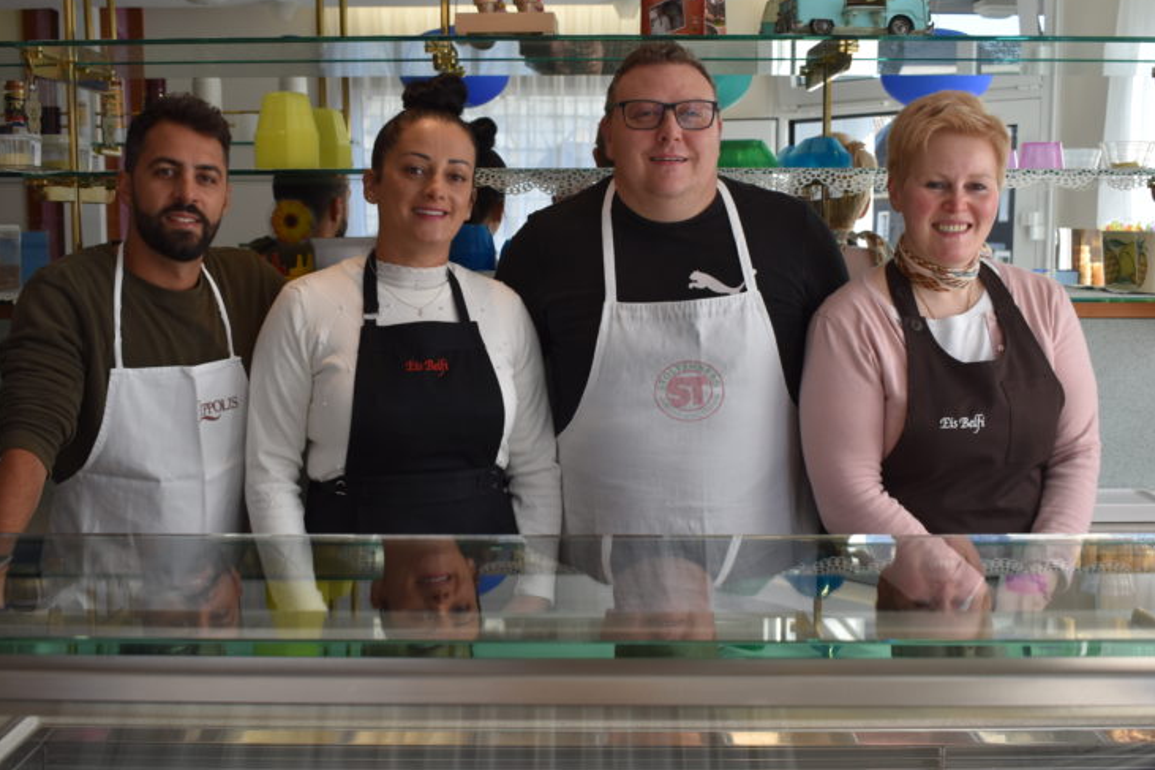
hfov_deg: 47.4
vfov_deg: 32.6
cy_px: 394
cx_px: 550
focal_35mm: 41
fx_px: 1315
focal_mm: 26
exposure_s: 1/160
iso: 200
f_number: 6.3
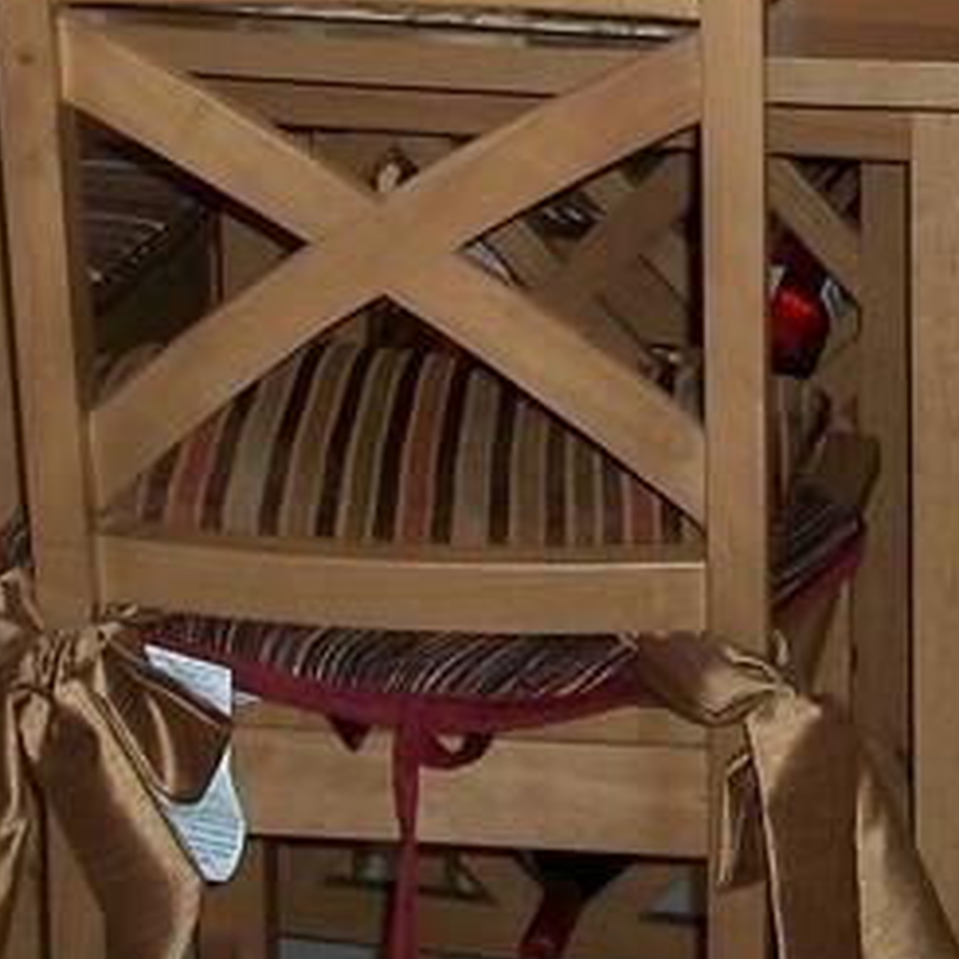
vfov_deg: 14.0
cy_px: -372
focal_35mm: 118
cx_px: 607
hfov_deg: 14.8
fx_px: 3699
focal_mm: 5.7
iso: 80
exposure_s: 1/125
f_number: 2.9
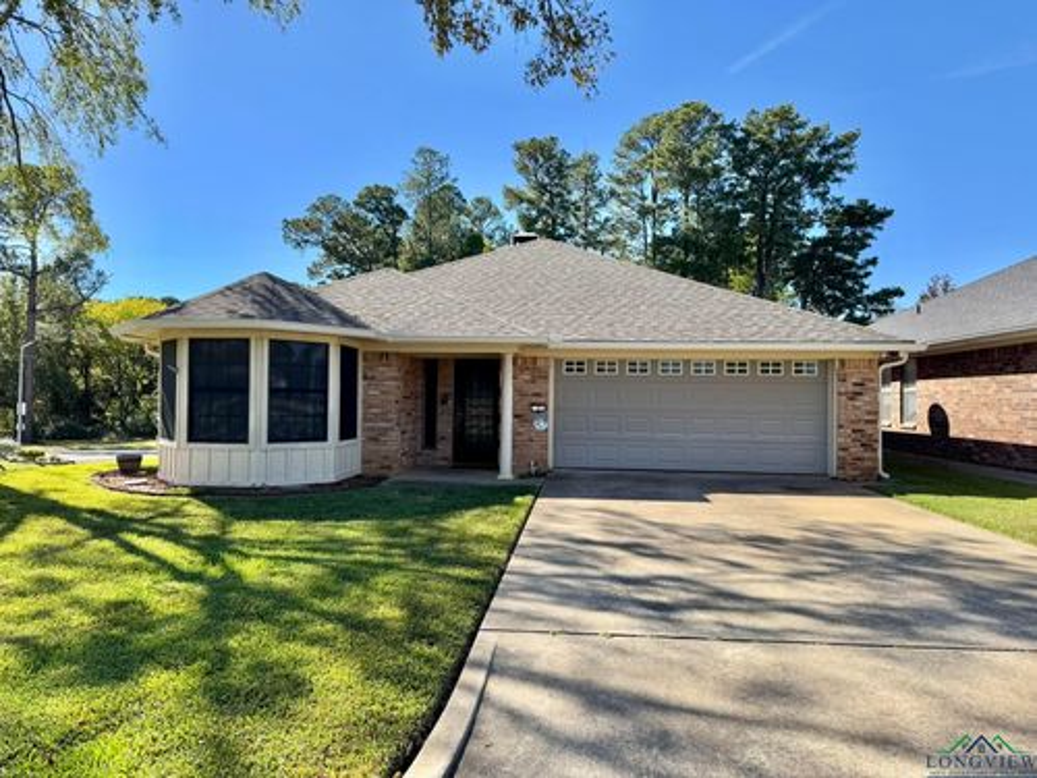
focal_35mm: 24
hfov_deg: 71.6
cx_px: 518
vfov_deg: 56.8
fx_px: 719
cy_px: 389
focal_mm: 6.76
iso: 80
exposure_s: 1/2710
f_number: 1.78
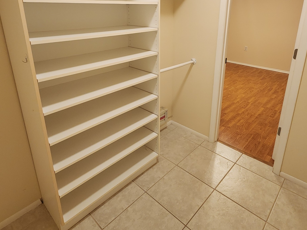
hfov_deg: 78.8
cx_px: 169
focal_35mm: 21
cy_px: 70
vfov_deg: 61.3
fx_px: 186
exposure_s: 1/60
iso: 320
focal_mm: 2.2
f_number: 2.2
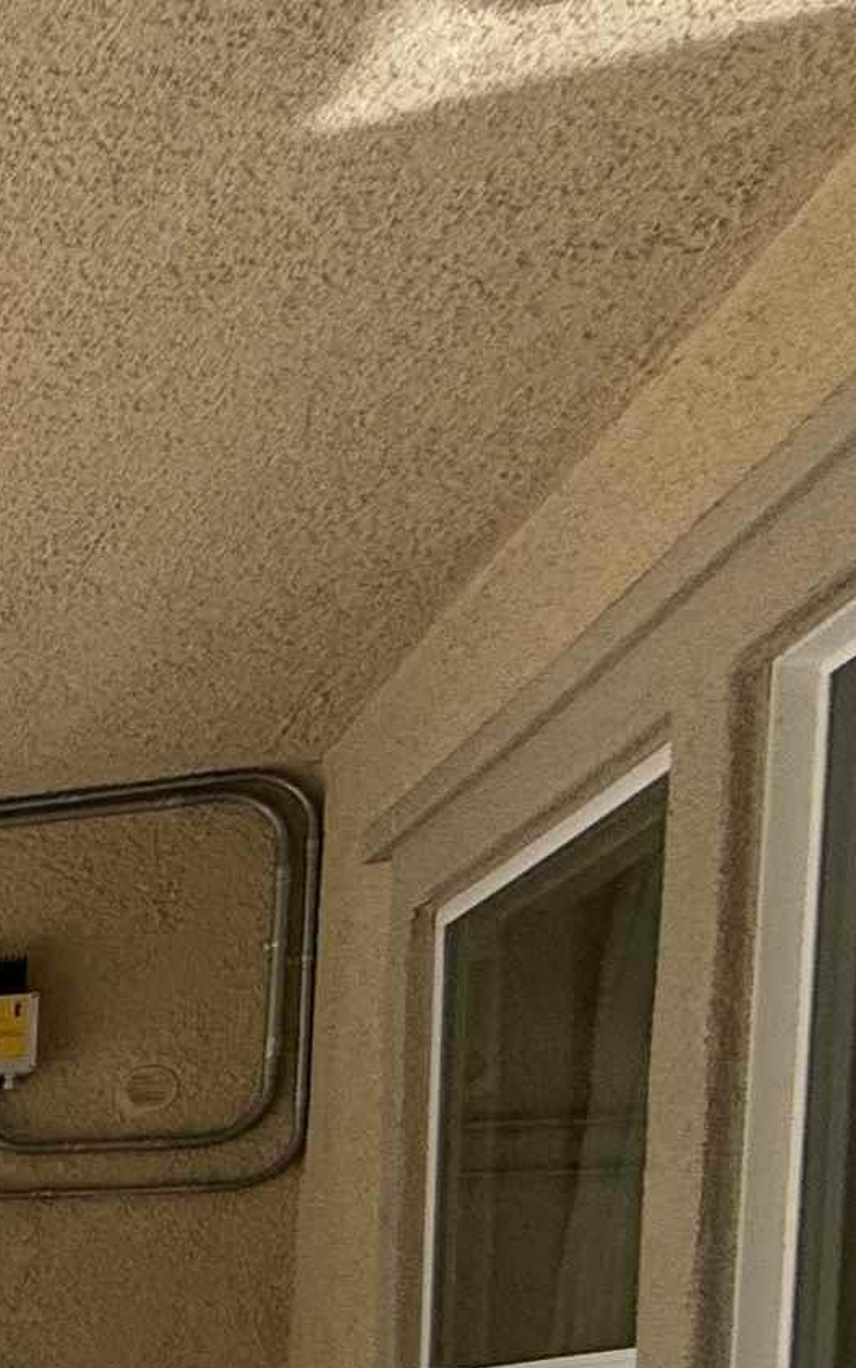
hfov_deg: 12.8
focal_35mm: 54
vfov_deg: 32.6
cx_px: -1501
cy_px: 1530
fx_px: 2014
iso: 50
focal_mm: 2.22
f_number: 2.2
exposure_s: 1/275
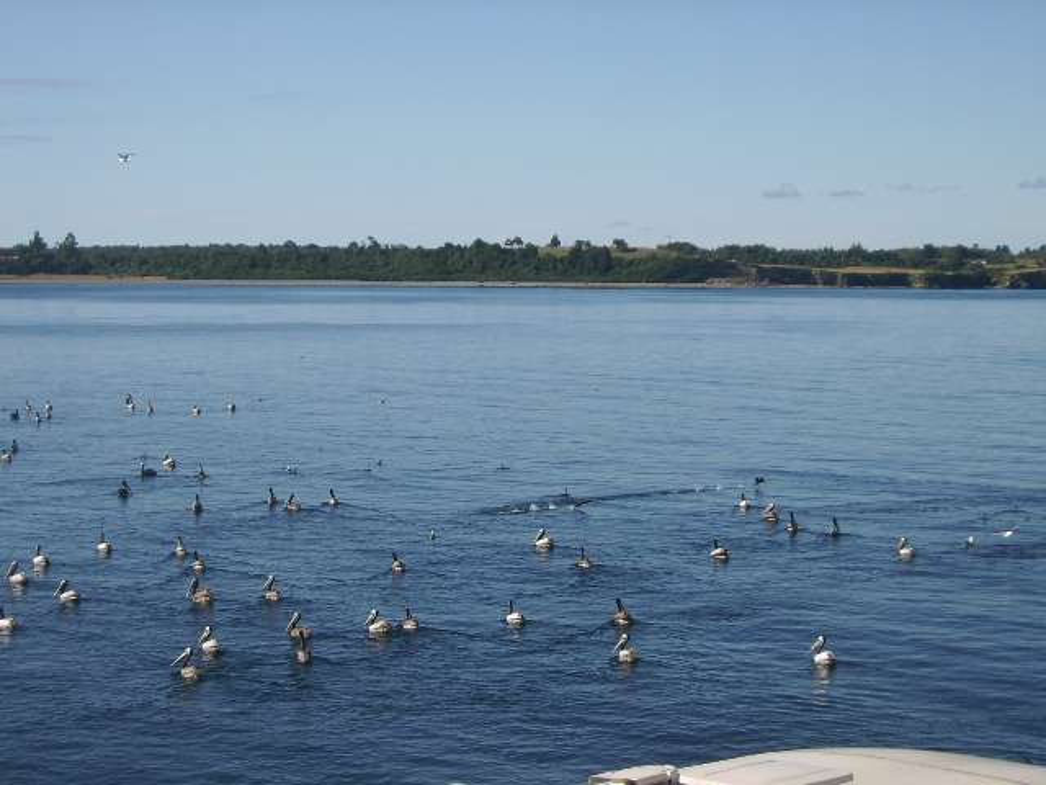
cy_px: 392
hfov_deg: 23.3
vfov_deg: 17.6
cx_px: 523
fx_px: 2538
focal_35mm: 84
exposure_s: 1/706
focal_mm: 13.96
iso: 50
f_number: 4.3
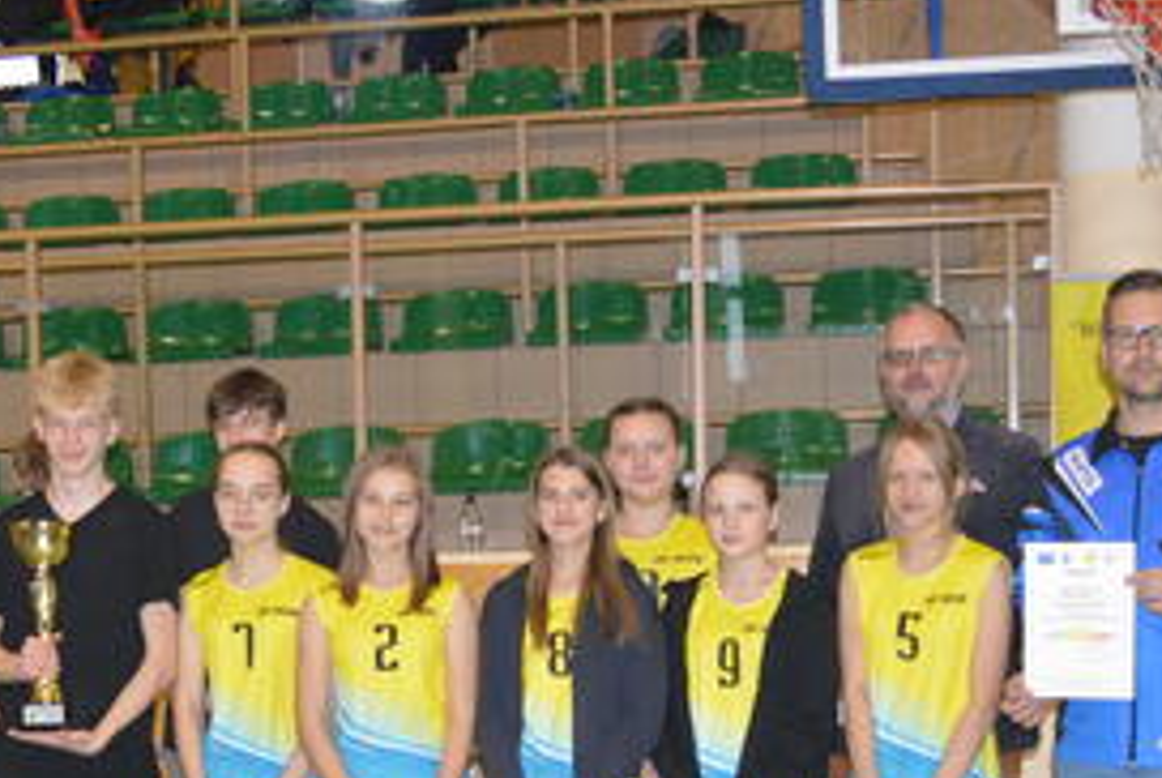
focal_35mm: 80
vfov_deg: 16.8
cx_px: 380
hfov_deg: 25.2
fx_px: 2585
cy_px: 742
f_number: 4
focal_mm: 24
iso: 720
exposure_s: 1/60
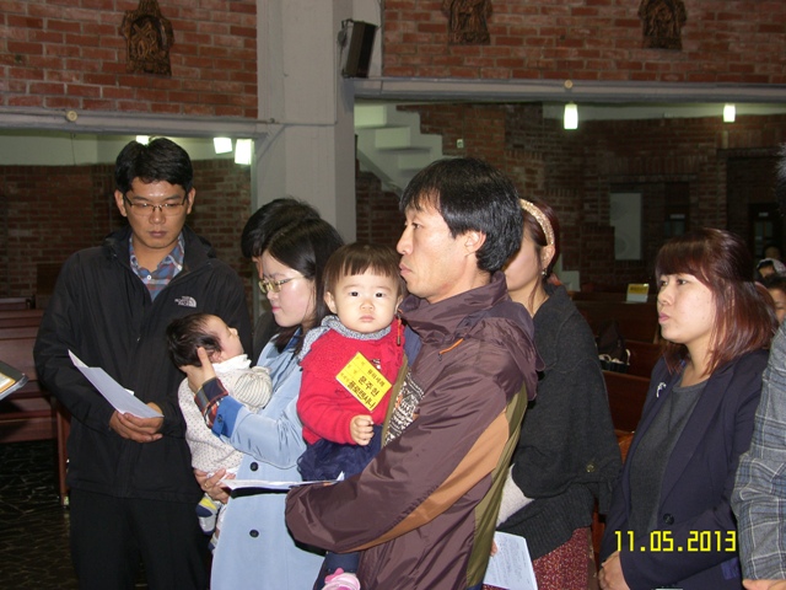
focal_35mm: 50
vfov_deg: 29.1
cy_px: 295
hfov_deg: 38.2
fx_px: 1135
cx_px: 393
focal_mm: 12.9
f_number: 2.5
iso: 100
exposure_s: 1/50
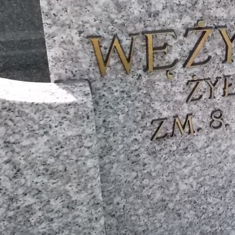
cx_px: 268
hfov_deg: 27.6
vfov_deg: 30.3
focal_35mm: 56
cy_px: 75
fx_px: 430
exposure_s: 1/400
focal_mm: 4.6
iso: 400
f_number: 8
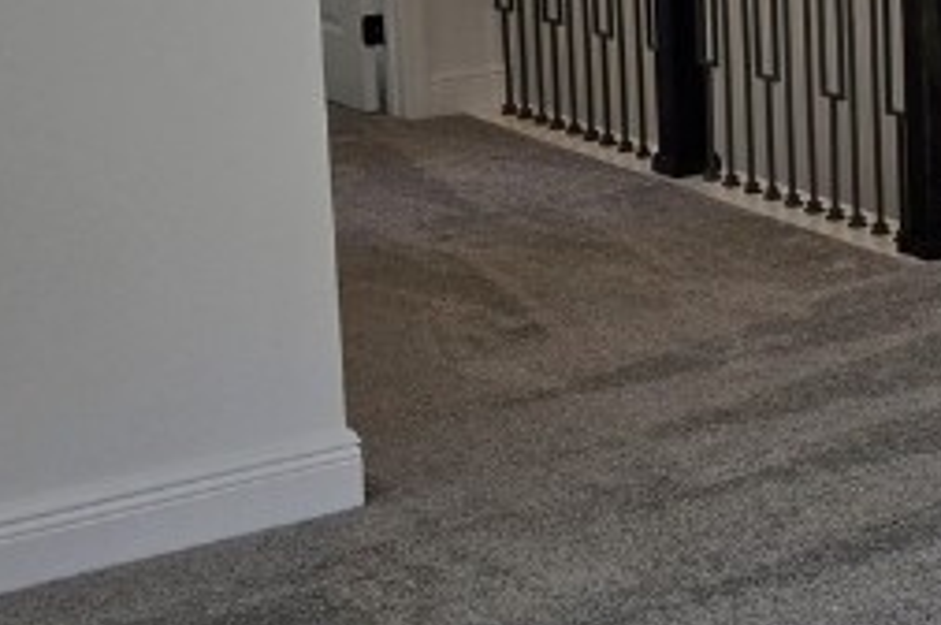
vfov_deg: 13.8
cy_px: -33
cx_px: 1562
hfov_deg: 17.9
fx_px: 2532
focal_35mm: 97
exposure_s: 1/149
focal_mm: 5.4
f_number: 1.8
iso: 25
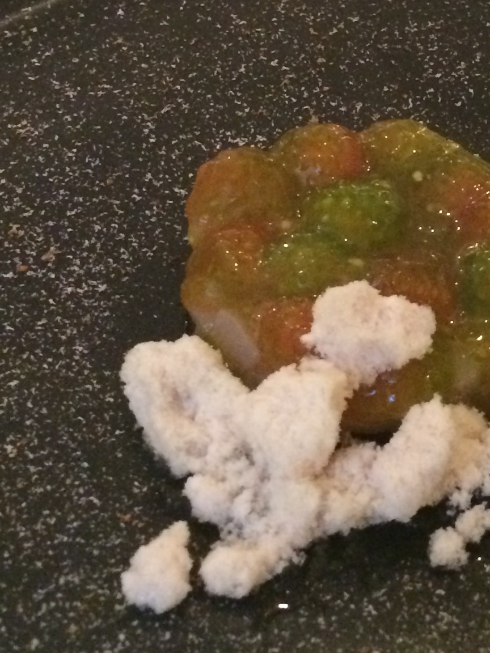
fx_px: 1604
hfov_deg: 17.2
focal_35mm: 85
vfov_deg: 22.6
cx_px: 404
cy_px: 111
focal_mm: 4.12
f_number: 2.2
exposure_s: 1/15
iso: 500
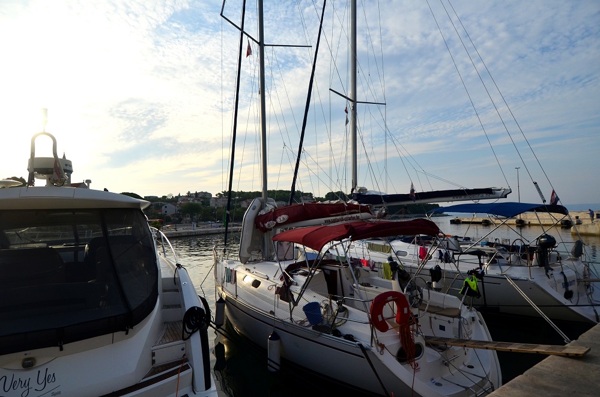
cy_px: 198
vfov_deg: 67.1
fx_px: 299
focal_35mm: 18
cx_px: 300
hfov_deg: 90.1
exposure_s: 1/3200
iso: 400
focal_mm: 12
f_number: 5.6
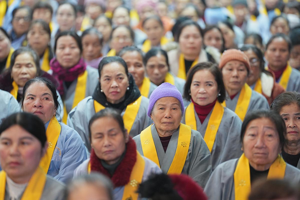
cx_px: 150
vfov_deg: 6.9
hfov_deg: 10.3
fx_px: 1667
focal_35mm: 200
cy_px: 100
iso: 3200
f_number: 2.8
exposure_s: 1/100
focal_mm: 200
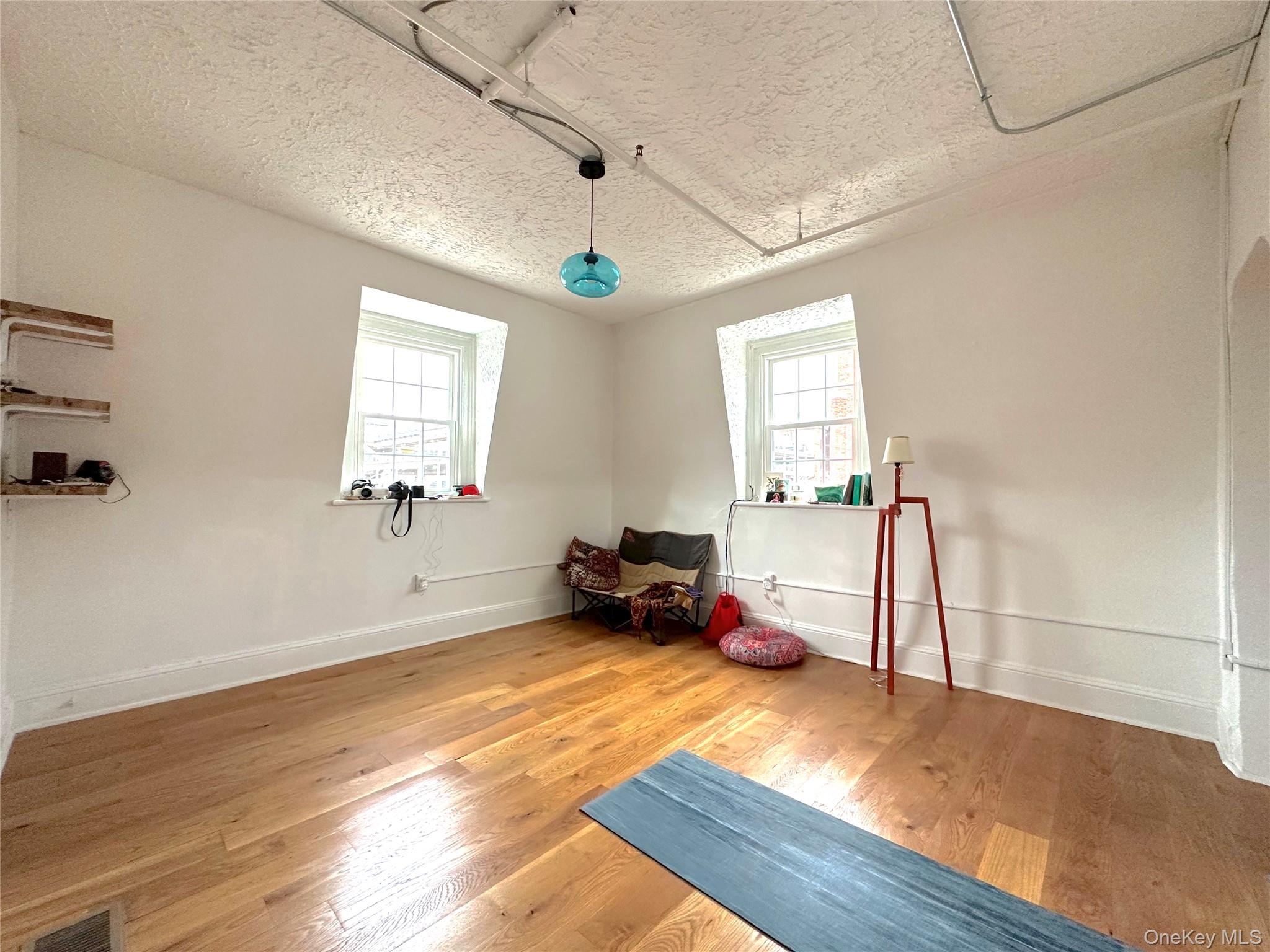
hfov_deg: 102.1
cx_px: 635
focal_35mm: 14
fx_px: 514
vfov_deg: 85.7
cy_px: 476
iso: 250
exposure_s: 1/99
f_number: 2.2
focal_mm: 2.22
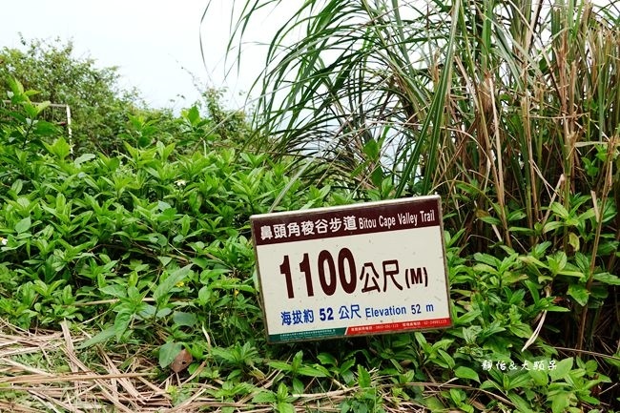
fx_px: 568
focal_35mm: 33
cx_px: 310
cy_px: 206
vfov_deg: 39.9
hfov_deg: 57.2
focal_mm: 12.25
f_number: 5
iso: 160
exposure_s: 1/250
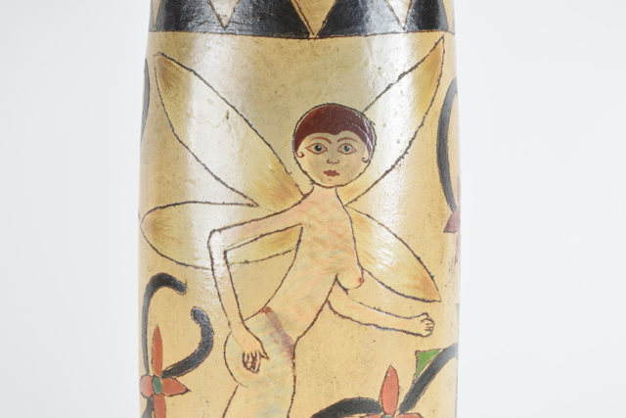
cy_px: 209
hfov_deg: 24.6
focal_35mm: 82
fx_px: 1435
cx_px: 313
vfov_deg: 16.6
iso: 800
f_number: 8
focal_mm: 55
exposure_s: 1/125
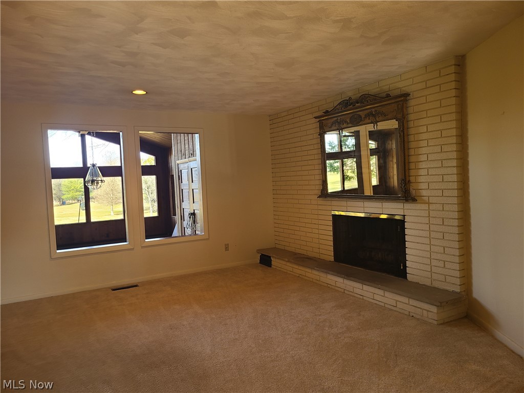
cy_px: 196
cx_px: 262
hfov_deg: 67.3
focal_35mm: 26
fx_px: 394
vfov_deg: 53.1
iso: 64
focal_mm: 5.4
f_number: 1.8
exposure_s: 1/60
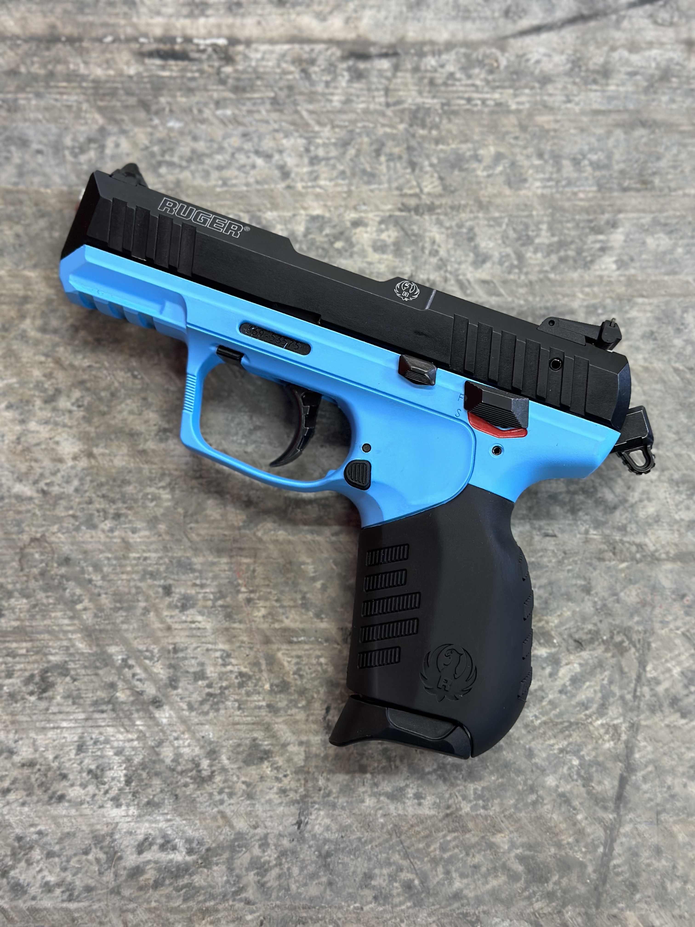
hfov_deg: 30.3
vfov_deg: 39.7
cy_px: 464
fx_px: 1285
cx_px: 348
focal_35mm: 48
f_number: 1.78
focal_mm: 6.86
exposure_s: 1/120
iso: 200
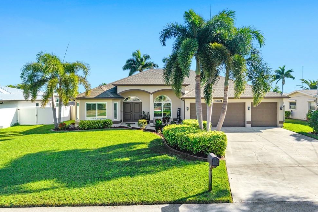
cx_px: 159
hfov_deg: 69.4
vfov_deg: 49.5
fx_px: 230
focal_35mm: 26
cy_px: 99
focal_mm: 8.67
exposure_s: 1/400
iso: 100
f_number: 1.8
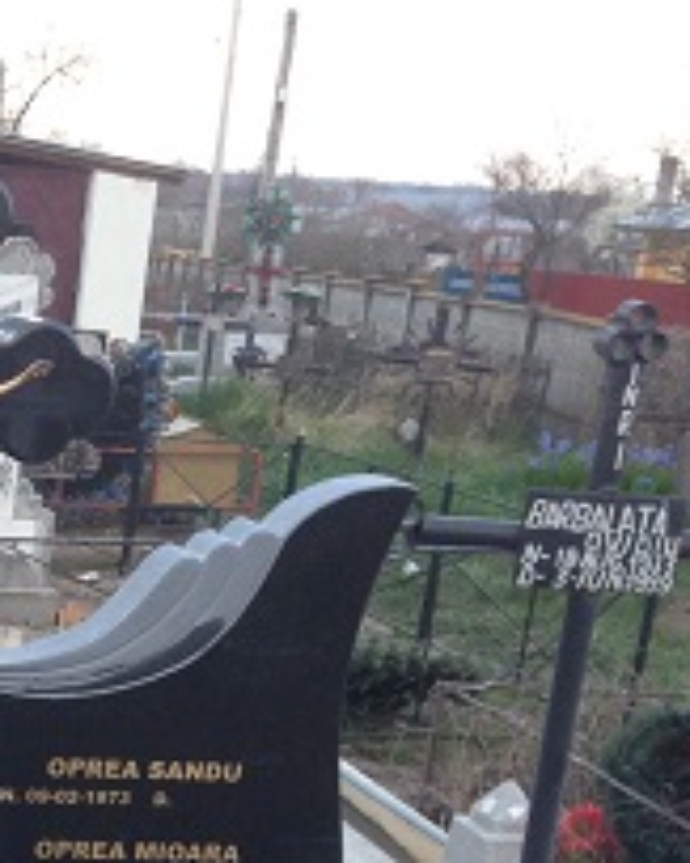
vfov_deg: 23.6
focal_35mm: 79
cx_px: -229
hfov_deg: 18.0
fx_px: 2018
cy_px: 764
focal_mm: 4.12
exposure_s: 1/120
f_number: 2.4
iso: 80
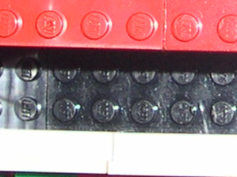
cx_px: 297
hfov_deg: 6.8
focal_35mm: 289
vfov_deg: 5.1
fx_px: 1978
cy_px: -163
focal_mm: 8
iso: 100
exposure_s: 1/60
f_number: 2.8
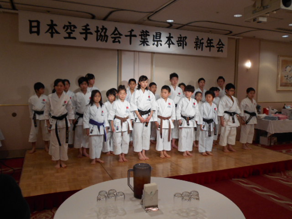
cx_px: 146
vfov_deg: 49.7
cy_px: 110
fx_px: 236
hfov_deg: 63.4
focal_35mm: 28
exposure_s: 1/30
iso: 125
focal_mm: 5.1
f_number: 3.4
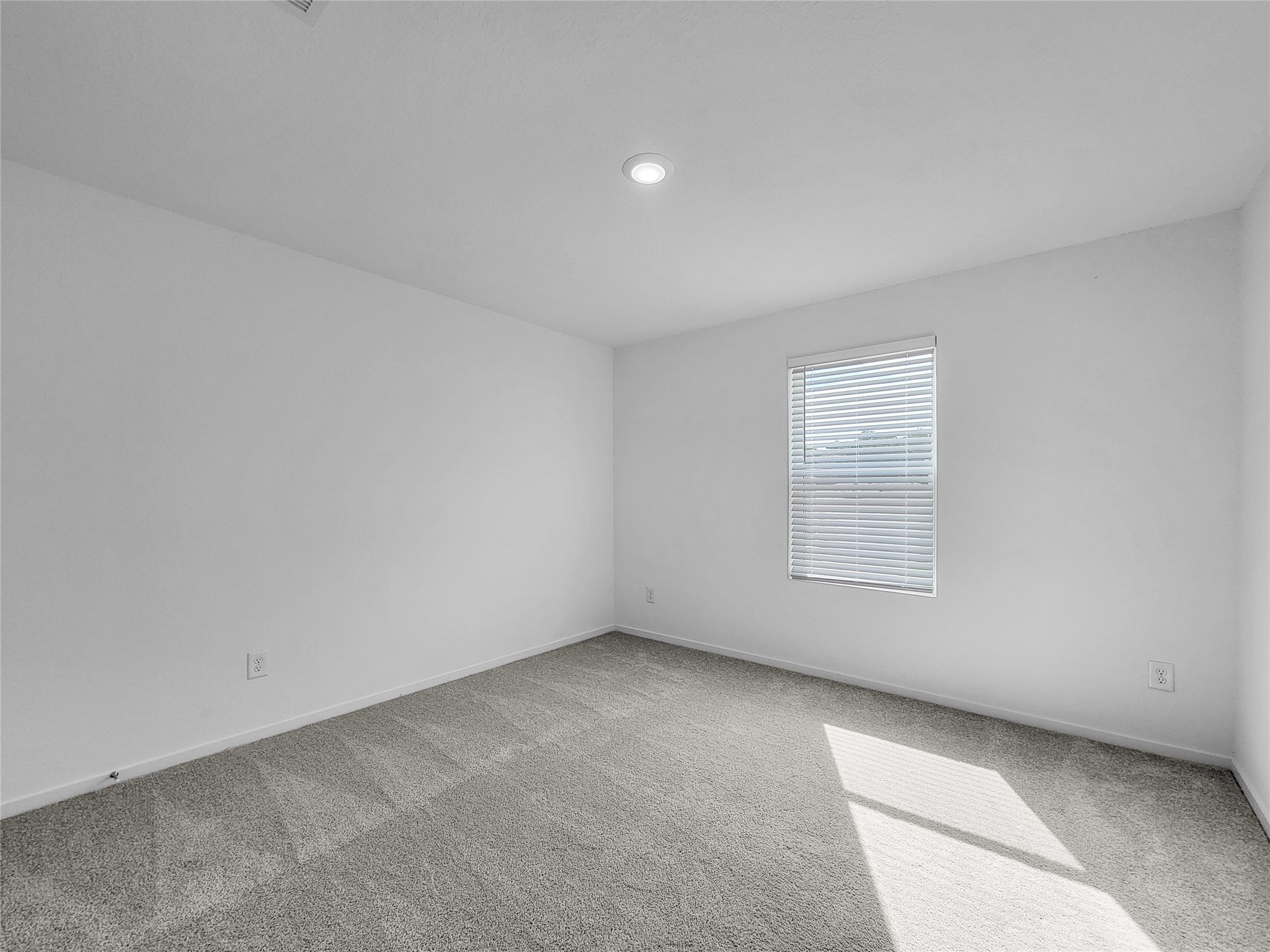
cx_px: 635
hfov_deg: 106.2
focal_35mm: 13
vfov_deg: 89.9
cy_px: 476
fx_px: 477
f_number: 2.2
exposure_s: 1/190
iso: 50
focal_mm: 2.2
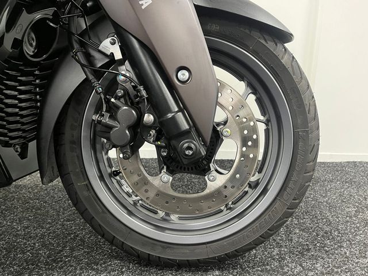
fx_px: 276
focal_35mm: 26
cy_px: 138
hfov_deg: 67.3
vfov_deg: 53.1
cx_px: 184
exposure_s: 1/33
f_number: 1.6
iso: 400
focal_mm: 5.1
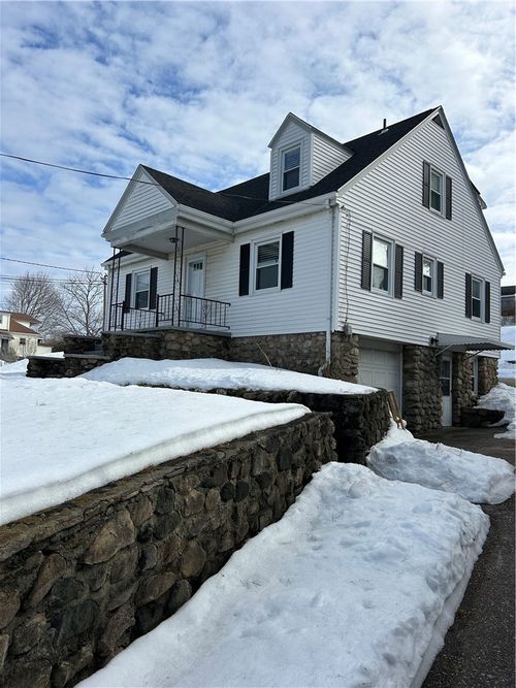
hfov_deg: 53.0
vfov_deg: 67.3
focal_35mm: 26
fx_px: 517
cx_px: 258
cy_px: 344
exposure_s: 1/6211
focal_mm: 5.7
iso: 50
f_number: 1.5
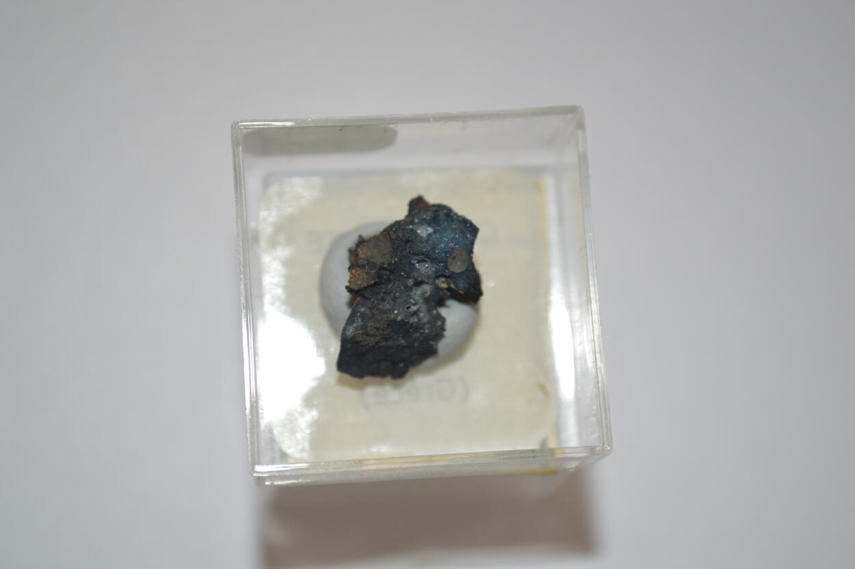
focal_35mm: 72
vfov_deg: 18.9
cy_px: 284
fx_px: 1708
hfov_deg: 28.1
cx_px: 428
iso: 560
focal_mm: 48
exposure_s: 1/60
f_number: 5.3
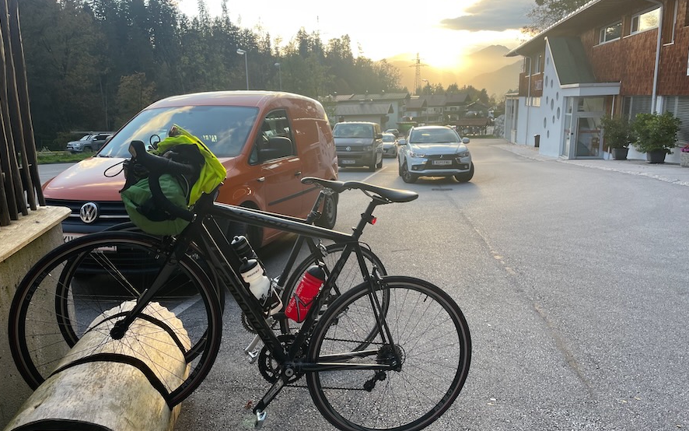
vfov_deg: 44.5
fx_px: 526
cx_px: 346
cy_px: 227
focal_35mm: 28
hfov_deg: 66.5
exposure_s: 1/282
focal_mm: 4.2
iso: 32
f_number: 1.6
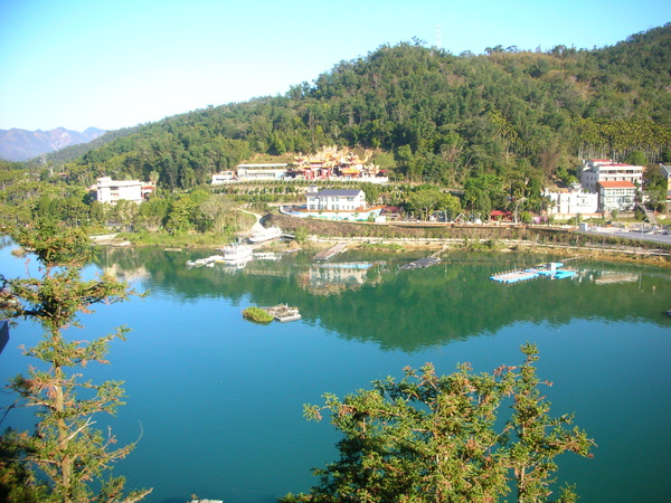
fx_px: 678
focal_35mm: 35
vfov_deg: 40.7
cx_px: 336
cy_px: 252
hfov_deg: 52.6
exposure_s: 1/53.1
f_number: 8.5
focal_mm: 5.8
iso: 50
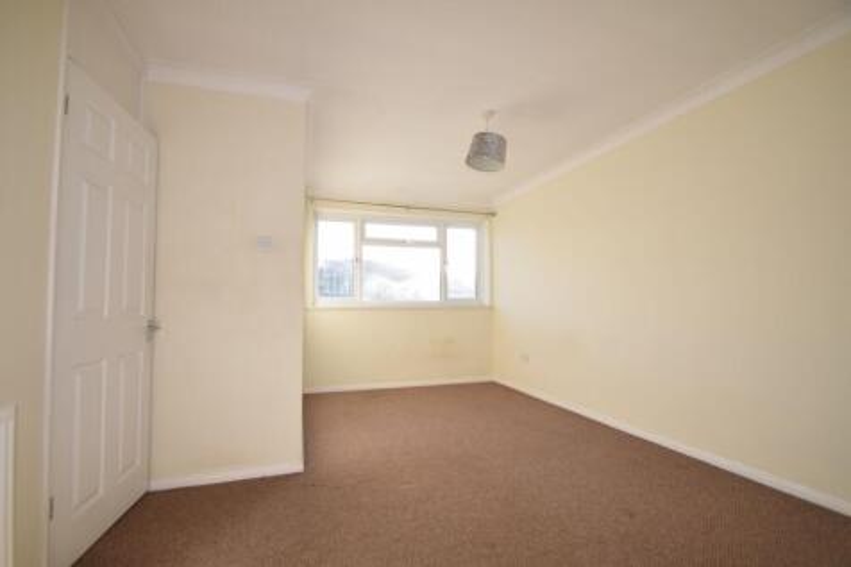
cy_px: 284
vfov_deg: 77.3
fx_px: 354
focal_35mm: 15
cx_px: 426
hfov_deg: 100.4
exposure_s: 1/125
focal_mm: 10
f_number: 5.6
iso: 180
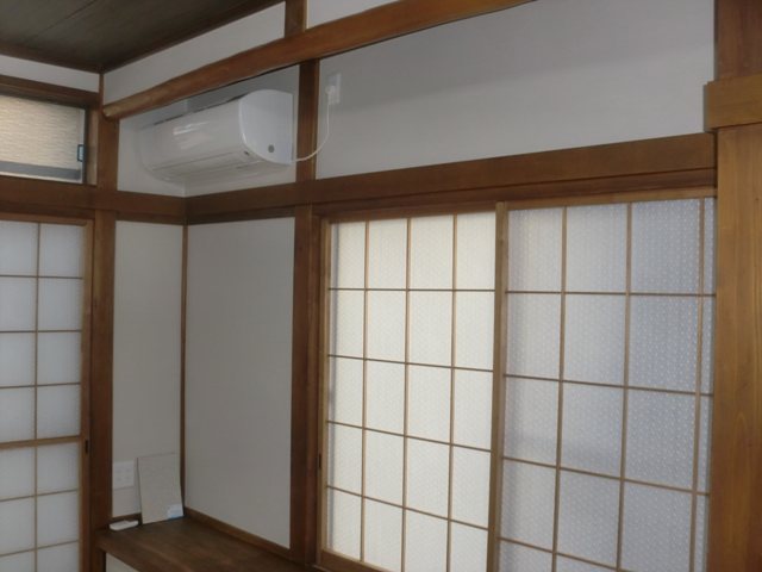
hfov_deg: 52.6
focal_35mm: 35
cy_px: 286
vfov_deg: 40.7
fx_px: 770
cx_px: 381
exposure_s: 1/60
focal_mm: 6.3
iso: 160
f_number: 3.1
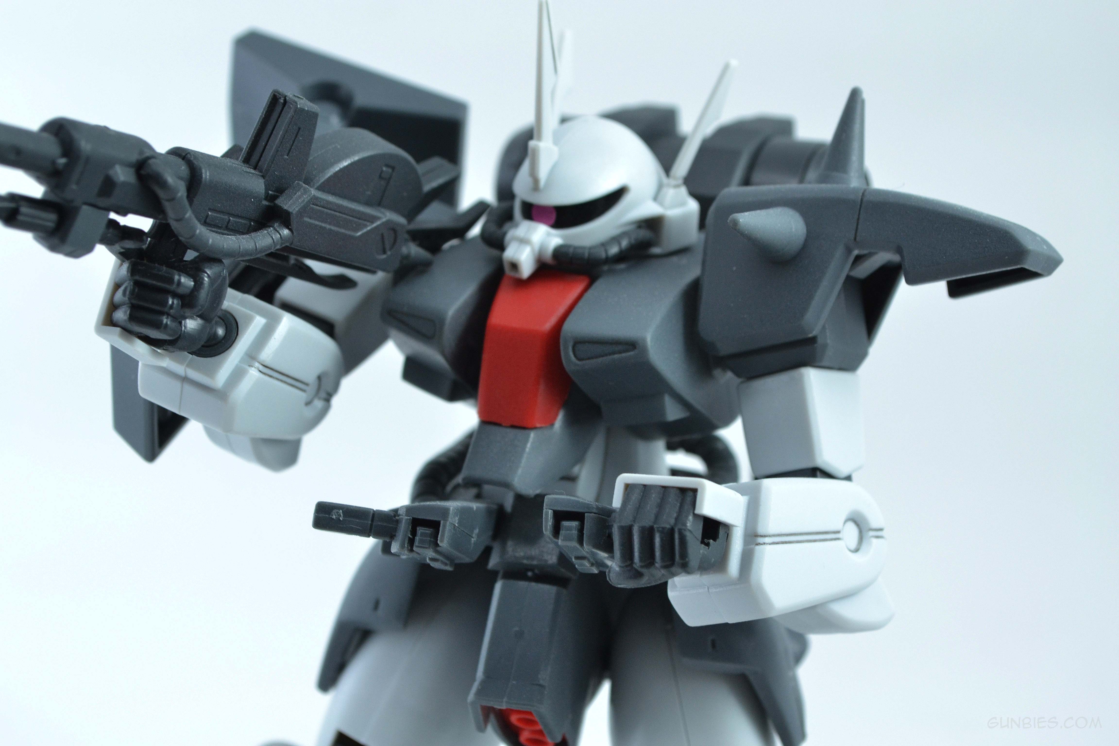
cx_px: 560
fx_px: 2564
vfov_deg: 16.6
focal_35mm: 82
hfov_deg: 24.6
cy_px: 373
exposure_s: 1/40
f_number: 9
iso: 800
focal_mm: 55
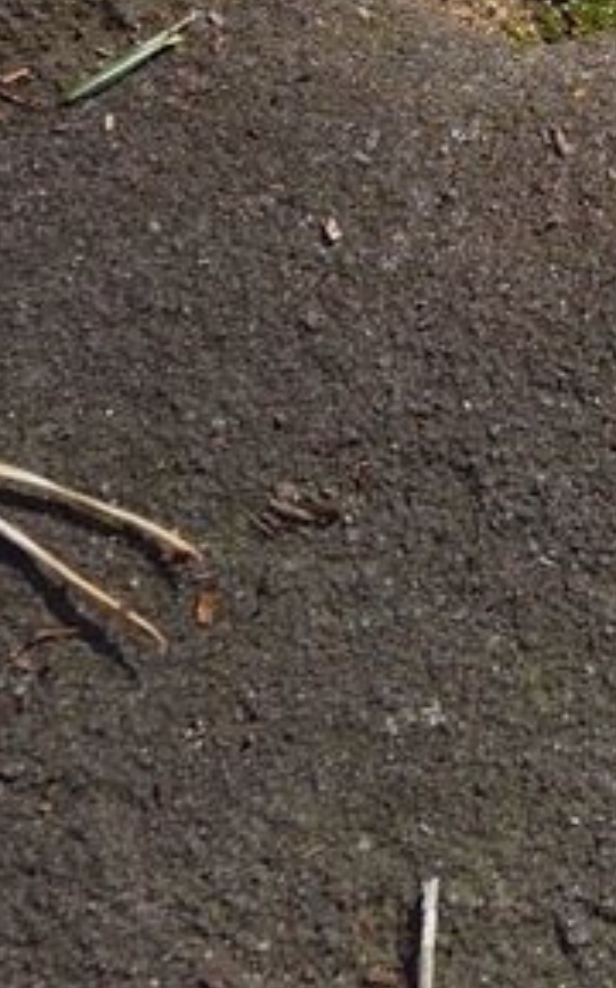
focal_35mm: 350
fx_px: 9425
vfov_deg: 5.9
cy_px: -685
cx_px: 1961
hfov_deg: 3.6
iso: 800
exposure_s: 1/200
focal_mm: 62
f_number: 11
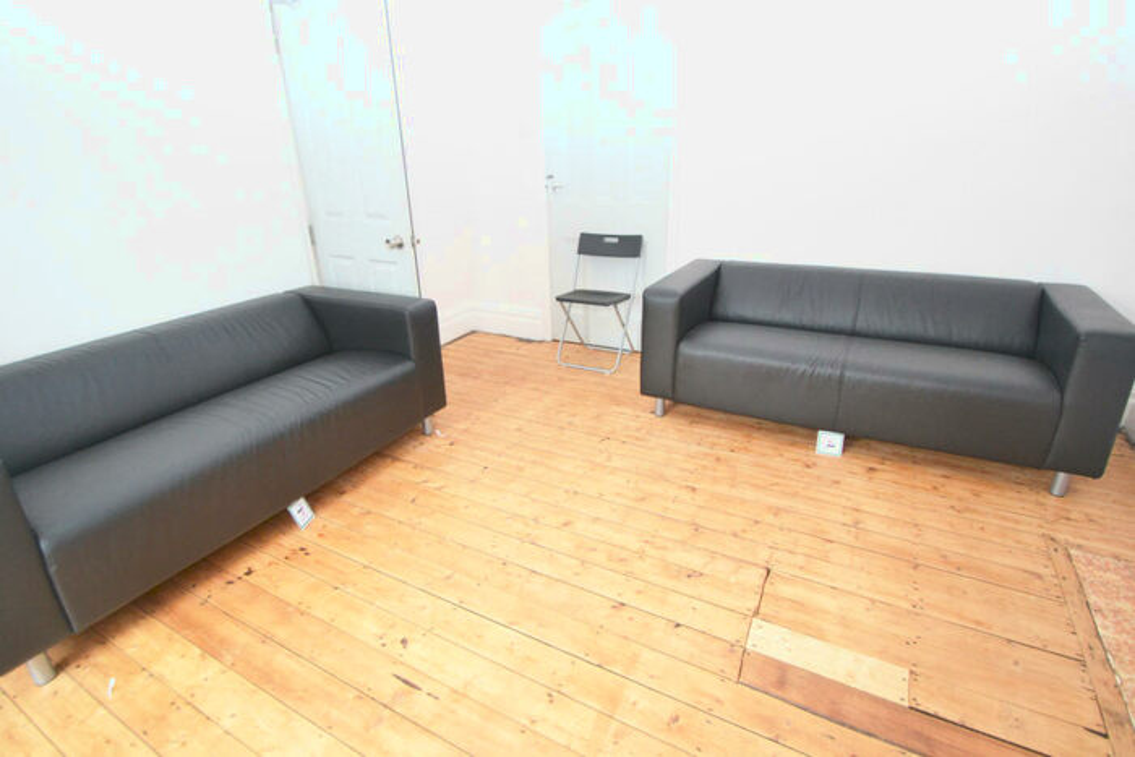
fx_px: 544
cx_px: 568
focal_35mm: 17
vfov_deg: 69.7
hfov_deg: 92.4
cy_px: 378
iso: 1400
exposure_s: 1/60
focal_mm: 11.5
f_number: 3.5
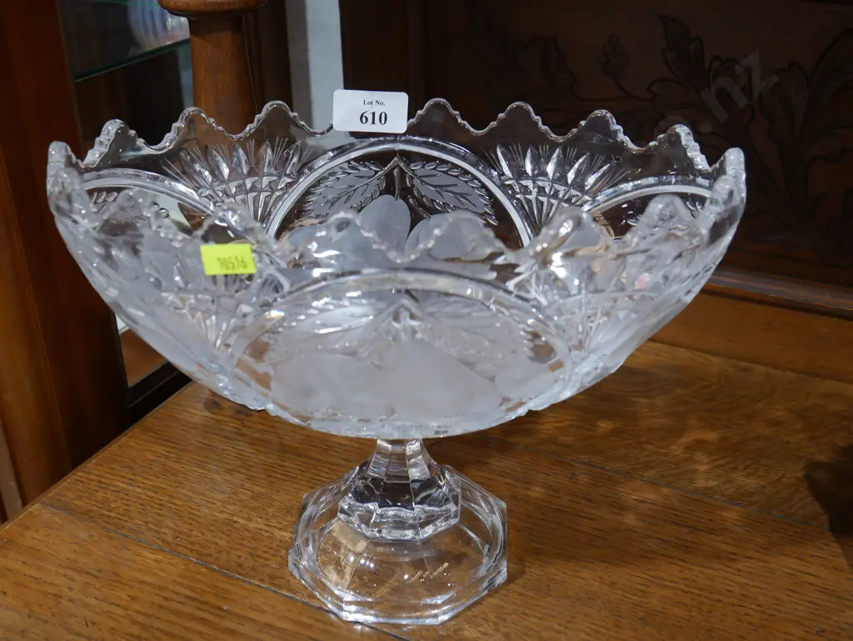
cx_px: 426
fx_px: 986
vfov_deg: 36.0
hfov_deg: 46.8
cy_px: 320
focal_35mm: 40
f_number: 4.5
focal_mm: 20
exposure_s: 1/60
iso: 640
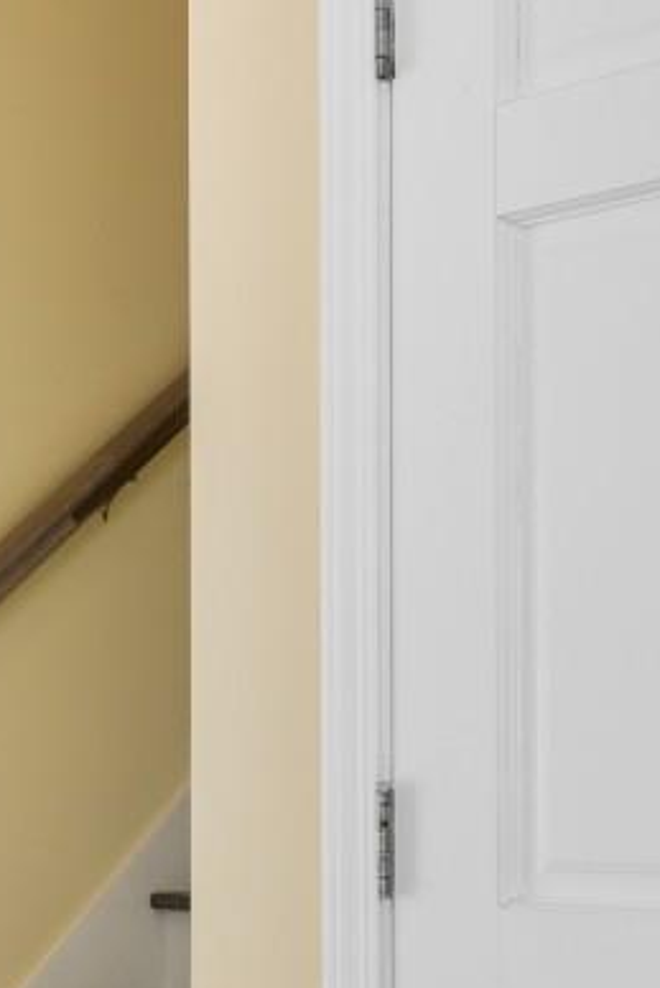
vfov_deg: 28.0
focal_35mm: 71
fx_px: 1951
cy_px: 761
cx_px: -130
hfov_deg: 18.2
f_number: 5
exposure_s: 1/100
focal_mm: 11.5
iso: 100
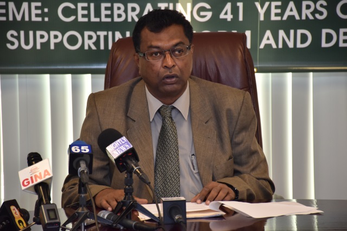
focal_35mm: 183
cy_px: 116
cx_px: 174
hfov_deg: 11.2
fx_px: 1764
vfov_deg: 7.5
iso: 1000
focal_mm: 122
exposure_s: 1/125
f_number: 5.6
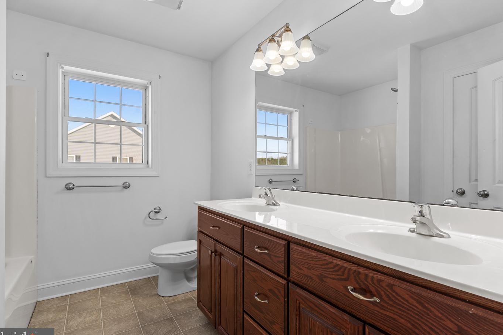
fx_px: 255
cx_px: 263
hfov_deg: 89.1
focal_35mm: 18
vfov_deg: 66.6
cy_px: 170
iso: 250
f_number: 7.1
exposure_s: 1/15
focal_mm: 11.5
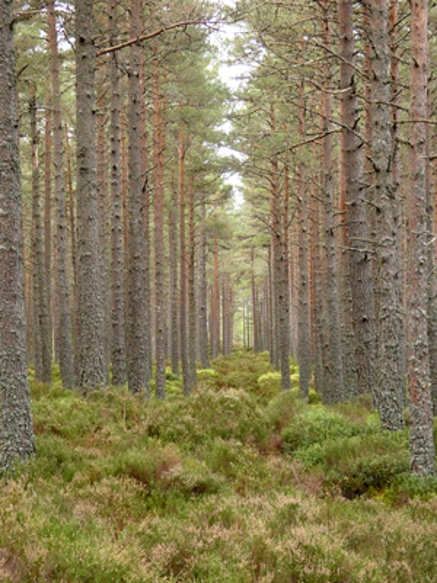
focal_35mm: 81
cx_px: 218
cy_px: 292
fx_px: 1363
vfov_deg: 24.1
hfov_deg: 18.2
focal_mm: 14.5
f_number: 4.5
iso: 1000
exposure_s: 1/80
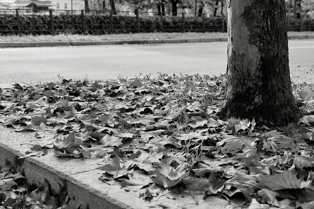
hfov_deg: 37.5
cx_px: 157
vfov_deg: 25.5
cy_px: 104
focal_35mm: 53
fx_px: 462
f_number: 4.5
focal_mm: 35
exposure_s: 1/350
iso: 640
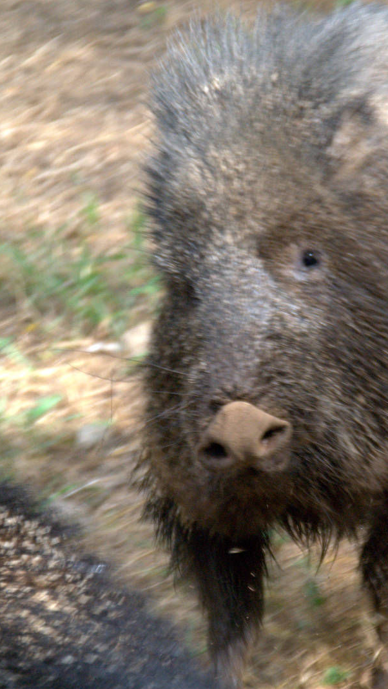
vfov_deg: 6.8
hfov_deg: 3.8
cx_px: 291
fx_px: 5811
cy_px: 344
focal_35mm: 318
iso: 1600
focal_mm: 135
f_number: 8
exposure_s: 1/200
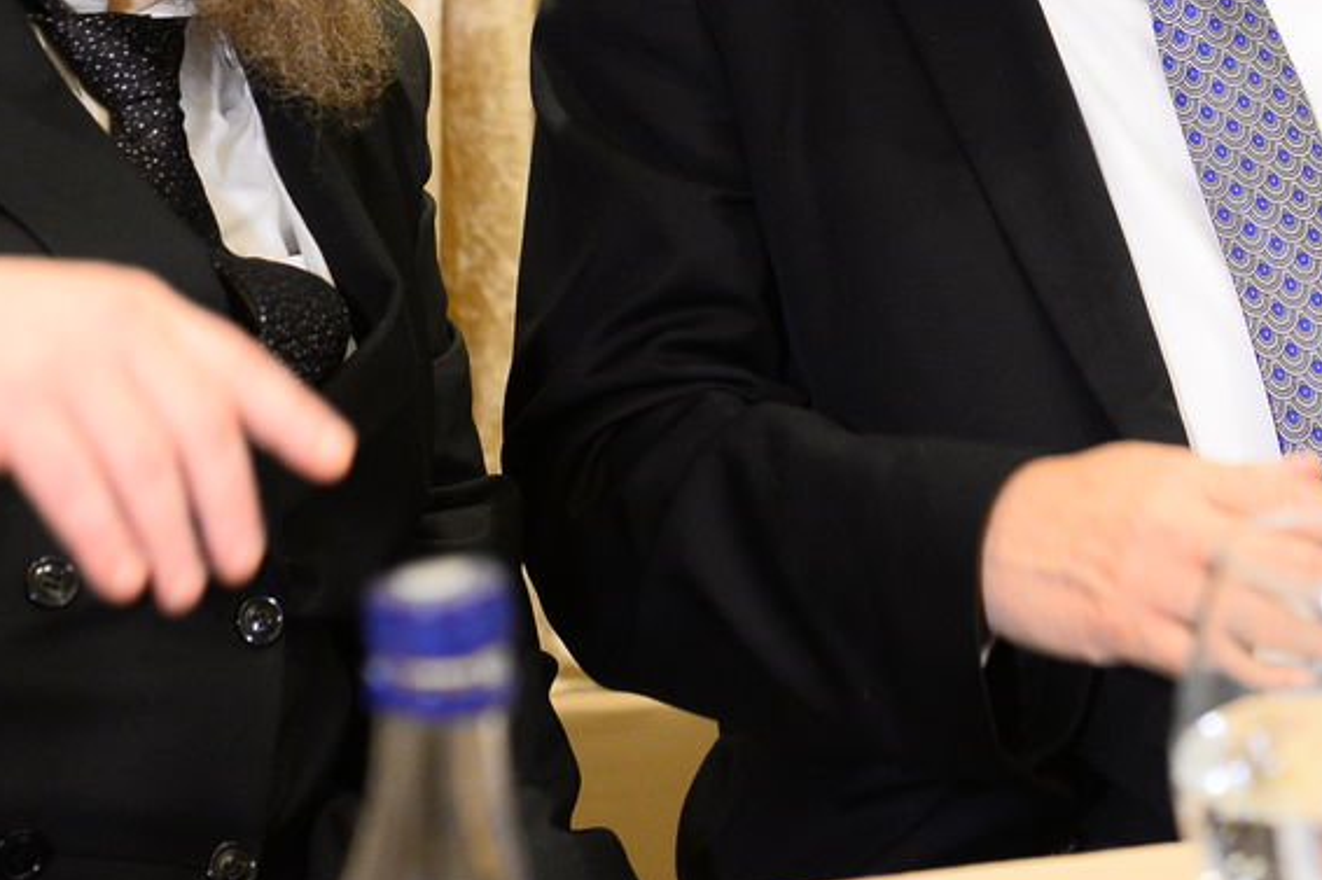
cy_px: -186
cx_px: 687
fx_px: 3634
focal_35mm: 99
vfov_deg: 13.4
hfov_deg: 20.6
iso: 2000
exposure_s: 1/160
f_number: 3.2
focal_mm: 40
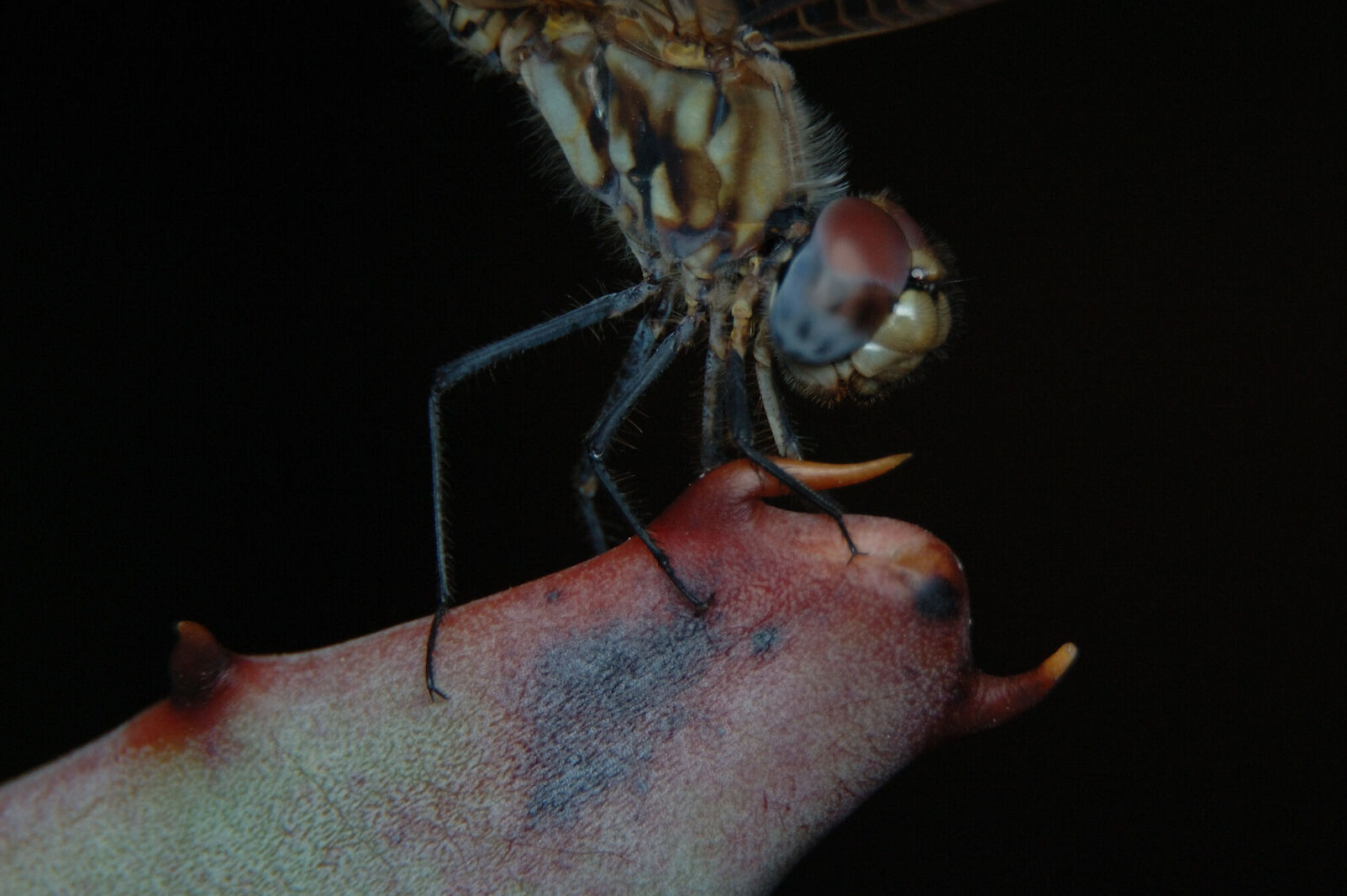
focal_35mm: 236
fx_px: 8813
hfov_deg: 8.7
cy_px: 306
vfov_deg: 5.8
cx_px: 734
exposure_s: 1/250
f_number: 8
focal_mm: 105
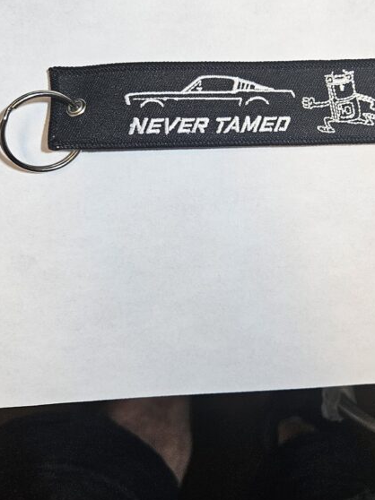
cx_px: 224
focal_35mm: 33
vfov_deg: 54.1
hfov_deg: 42.7
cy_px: 161
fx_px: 477
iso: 64
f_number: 1.8
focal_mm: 5.4
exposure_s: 1/120
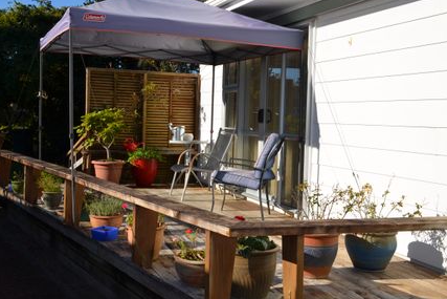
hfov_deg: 44.0
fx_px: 553
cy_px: 137
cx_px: 209
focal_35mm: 45
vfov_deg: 30.2
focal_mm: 27
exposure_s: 1/200
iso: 100
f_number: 11
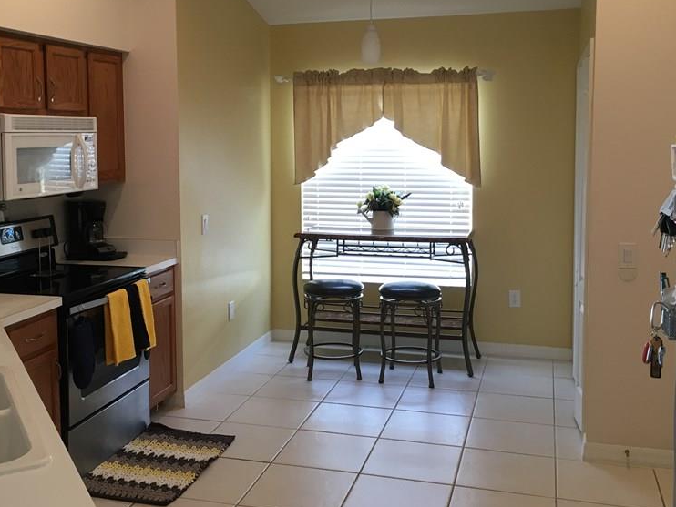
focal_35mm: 40
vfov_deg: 35.8
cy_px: 191
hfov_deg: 46.7
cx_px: 312
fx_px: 781
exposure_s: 1/30
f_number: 2.2
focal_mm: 4.15
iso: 80
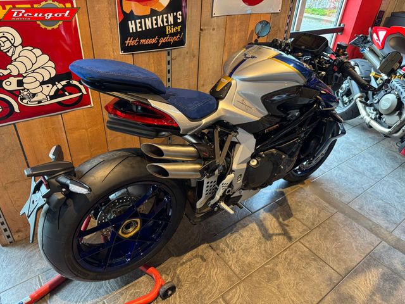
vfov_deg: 56.8
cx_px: 202
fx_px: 281
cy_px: 152
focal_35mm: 24
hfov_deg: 71.6
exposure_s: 1/50
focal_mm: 6.76
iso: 400
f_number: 1.78
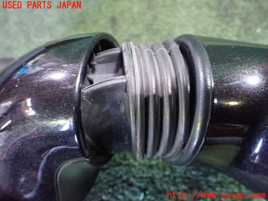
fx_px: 232
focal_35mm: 30
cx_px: 134
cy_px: 100
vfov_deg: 46.8
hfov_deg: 60.0
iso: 1250
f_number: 2.3
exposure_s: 1/30
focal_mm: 5.4
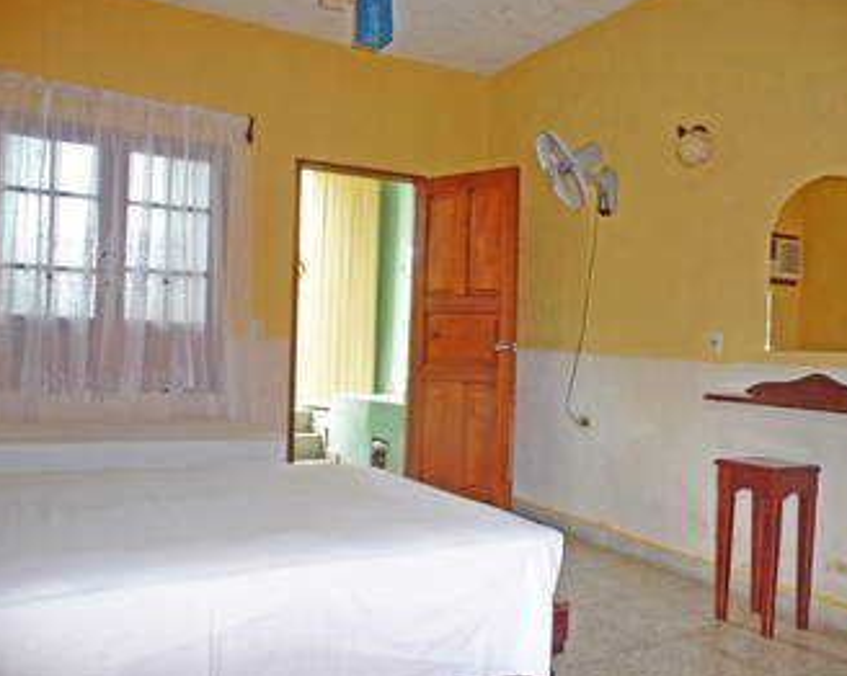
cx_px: 444
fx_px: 752
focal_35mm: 30
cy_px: 338
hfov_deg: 58.8
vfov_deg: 48.5
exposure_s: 1/30
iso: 160
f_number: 3.3
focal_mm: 4.7
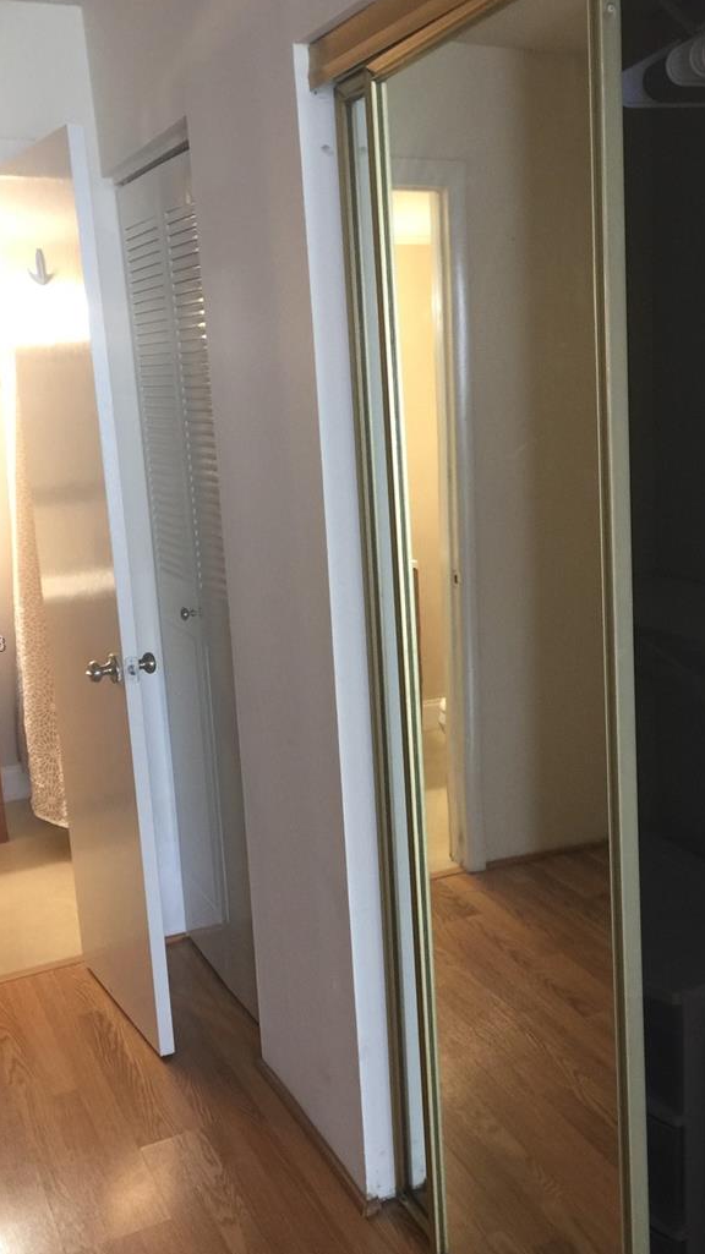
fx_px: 1231
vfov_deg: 54.0
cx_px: 449
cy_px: 646
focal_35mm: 37
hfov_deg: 31.8
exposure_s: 1/15
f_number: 2.2
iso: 64
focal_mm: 4.15
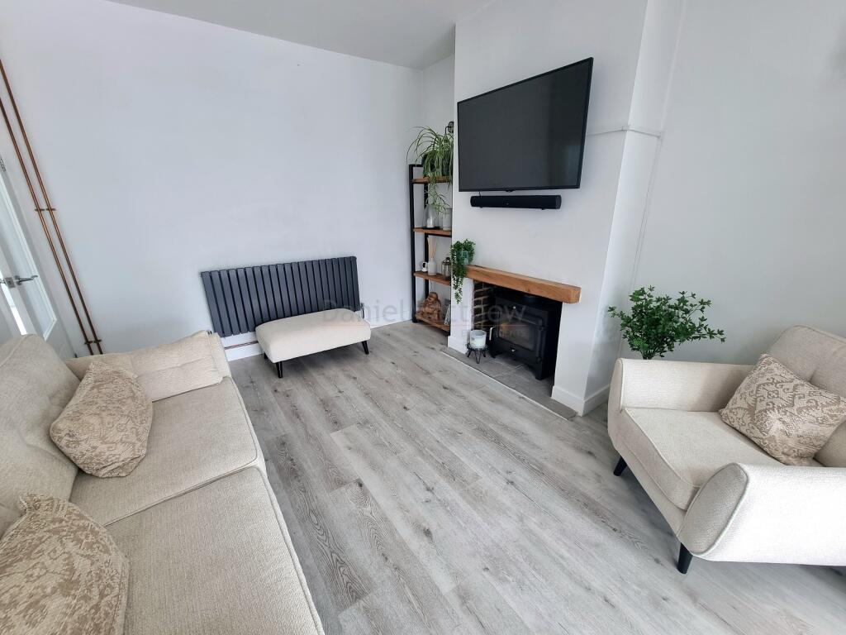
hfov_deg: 106.2
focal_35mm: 13
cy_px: 318
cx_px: 423
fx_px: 318
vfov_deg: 89.9
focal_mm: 2.2
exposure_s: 1/50
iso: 100
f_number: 2.2
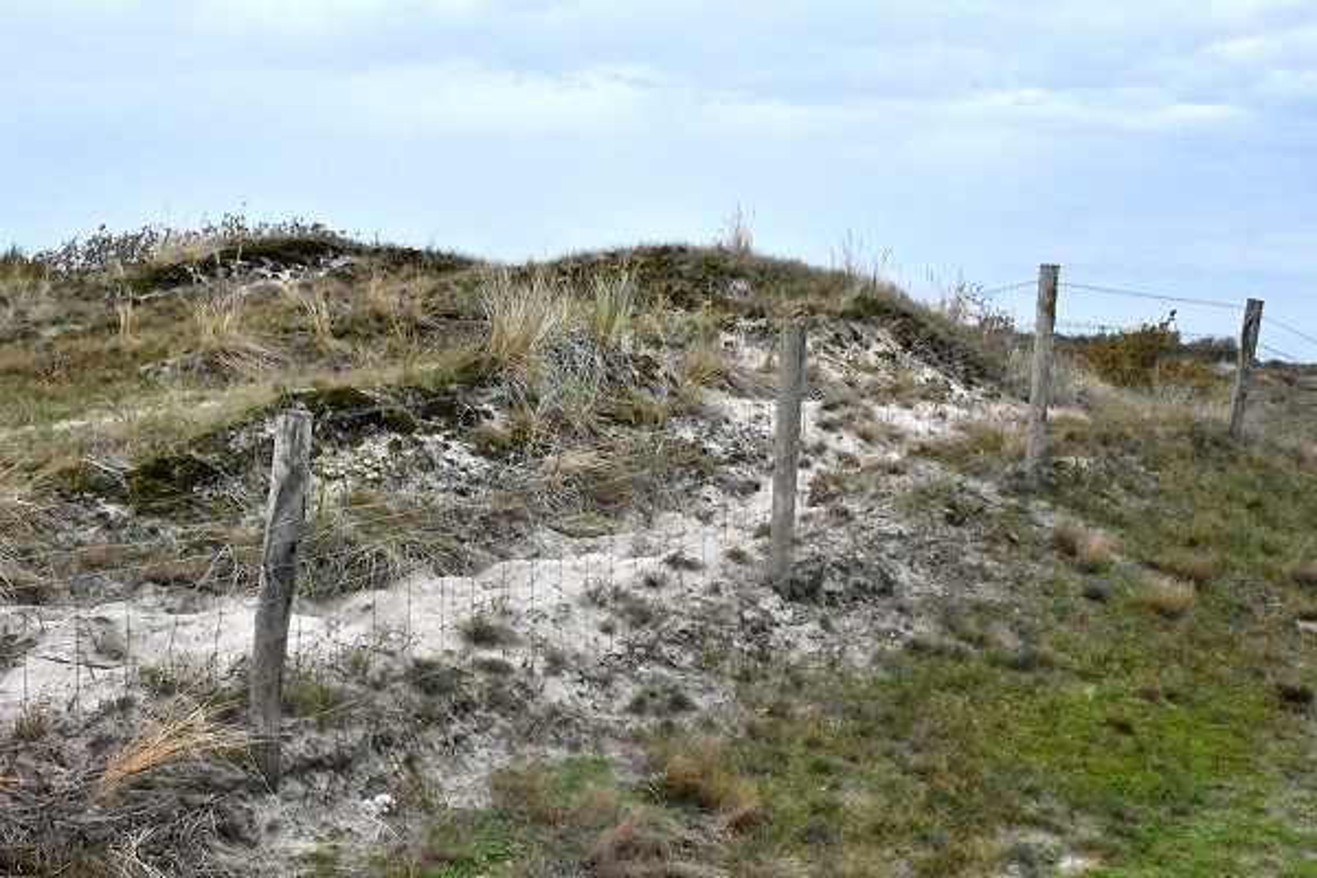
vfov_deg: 33.0
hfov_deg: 47.9
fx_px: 1482
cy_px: 439
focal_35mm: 40
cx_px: 658
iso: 14400
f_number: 11
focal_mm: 27
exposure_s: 1/8000
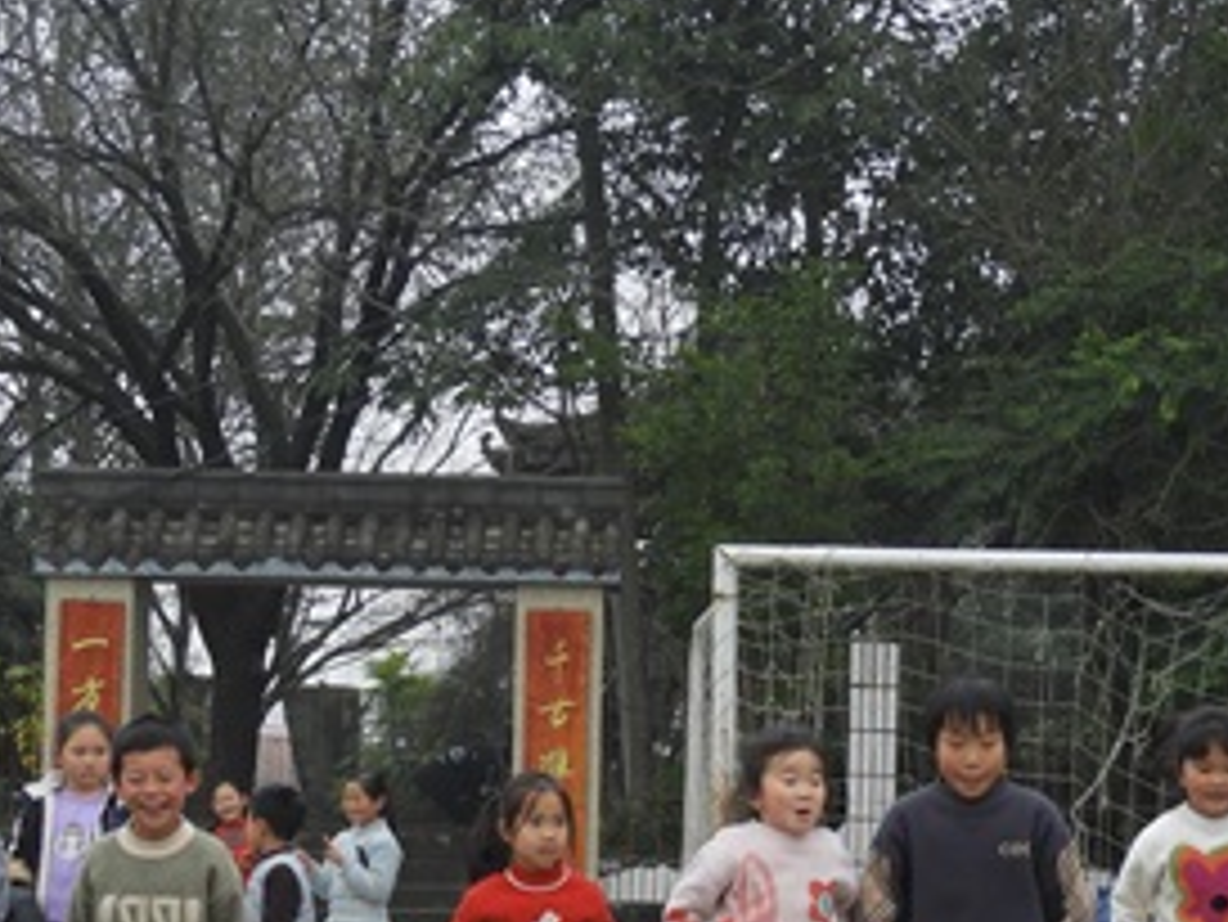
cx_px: 648
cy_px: 769
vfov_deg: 11.2
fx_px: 4685
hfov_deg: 14.9
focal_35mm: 132
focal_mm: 10.7
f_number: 4.2
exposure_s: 1/60
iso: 100
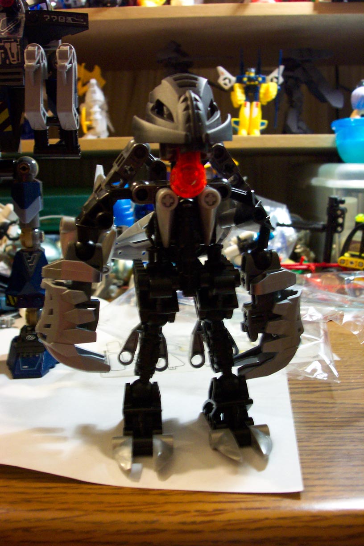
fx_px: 531
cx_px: 182
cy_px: 273
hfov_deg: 37.9
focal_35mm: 35
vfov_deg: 54.4
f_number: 2.8
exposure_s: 1/8
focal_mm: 7.5
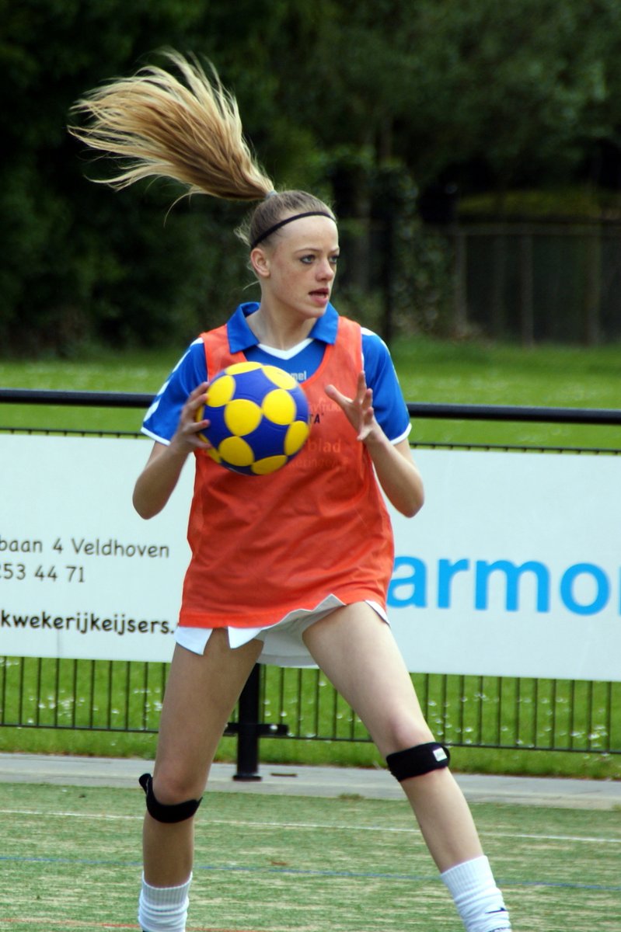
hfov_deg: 4.6
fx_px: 7769
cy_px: 466
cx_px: 310
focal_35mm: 300
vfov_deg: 6.9
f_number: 6.3
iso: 100
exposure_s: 1/320
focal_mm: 200
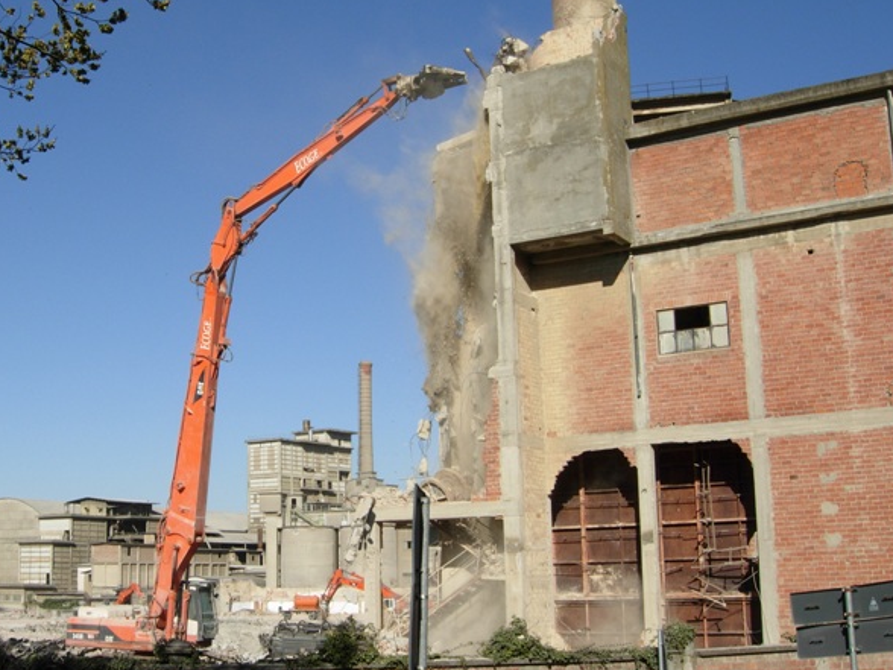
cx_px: 299
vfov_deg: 29.6
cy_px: 295
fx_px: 1264
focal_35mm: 49
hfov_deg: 38.5
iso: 50
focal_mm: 7.5
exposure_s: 1/406
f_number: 6.8
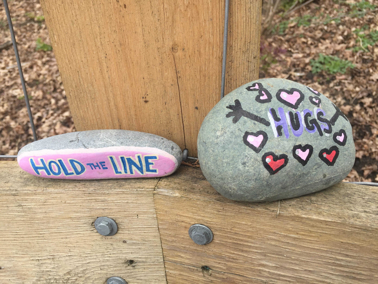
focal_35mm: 29
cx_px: 189
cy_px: 142
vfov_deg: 48.2
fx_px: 317
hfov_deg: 61.7
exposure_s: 1/321
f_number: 2.2
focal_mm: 4.15
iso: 32
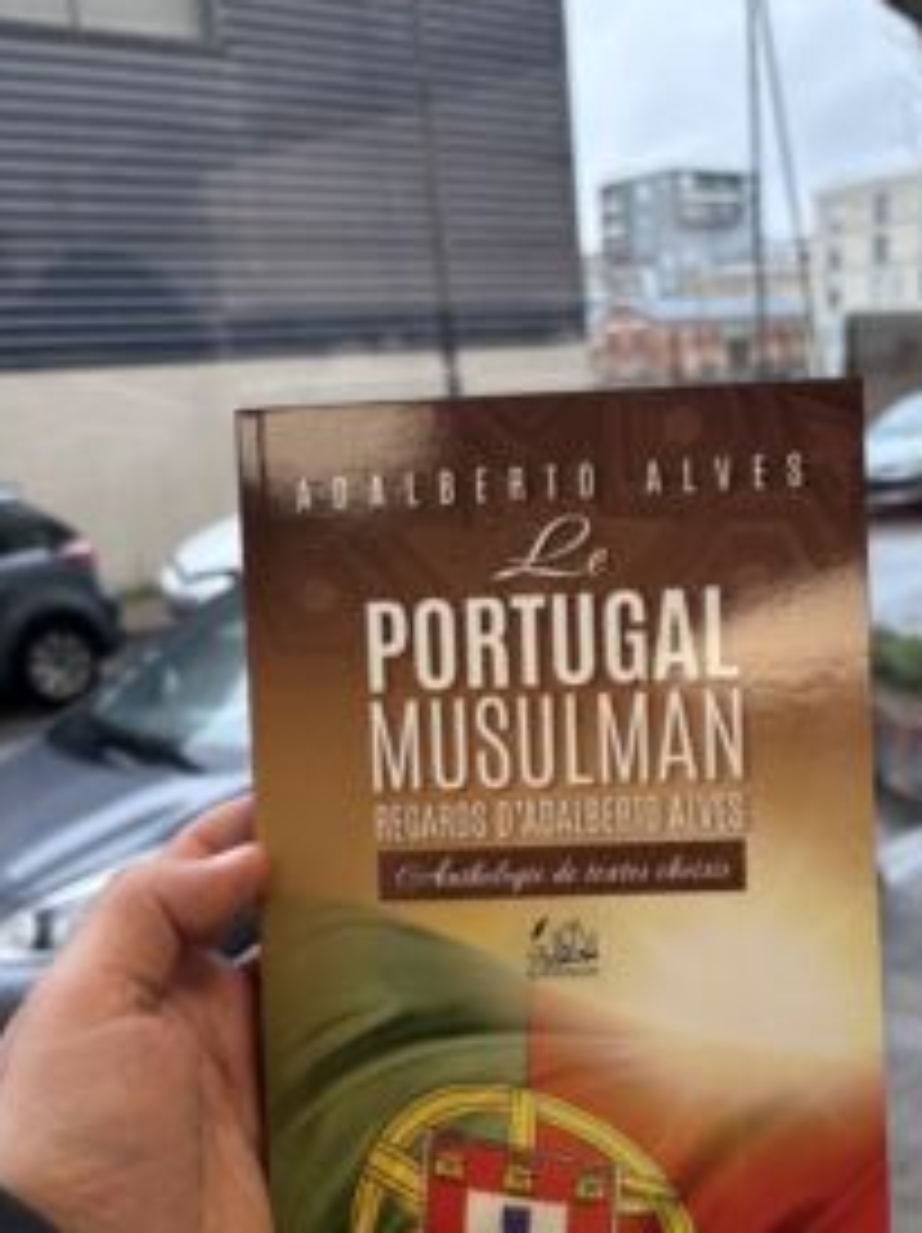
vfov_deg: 48.1
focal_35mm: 38
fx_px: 1352
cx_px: 585
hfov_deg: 37.4
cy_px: 837
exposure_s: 1/100
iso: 64
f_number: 1.6
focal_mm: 5.96
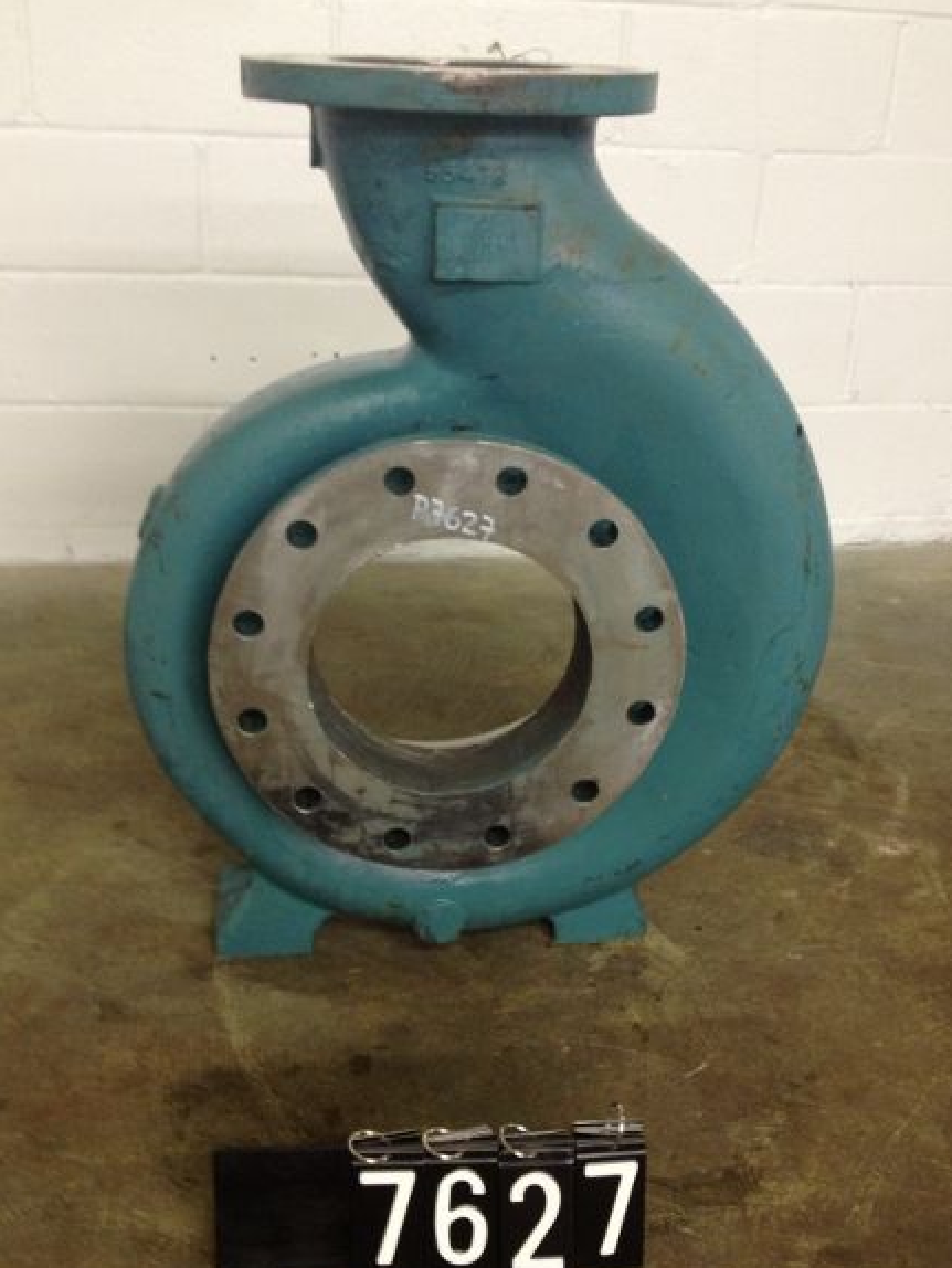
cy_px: 625
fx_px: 1429
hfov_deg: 36.8
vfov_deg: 47.8
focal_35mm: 39
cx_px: 490
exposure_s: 1/20
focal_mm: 4.28
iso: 160
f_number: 2.4
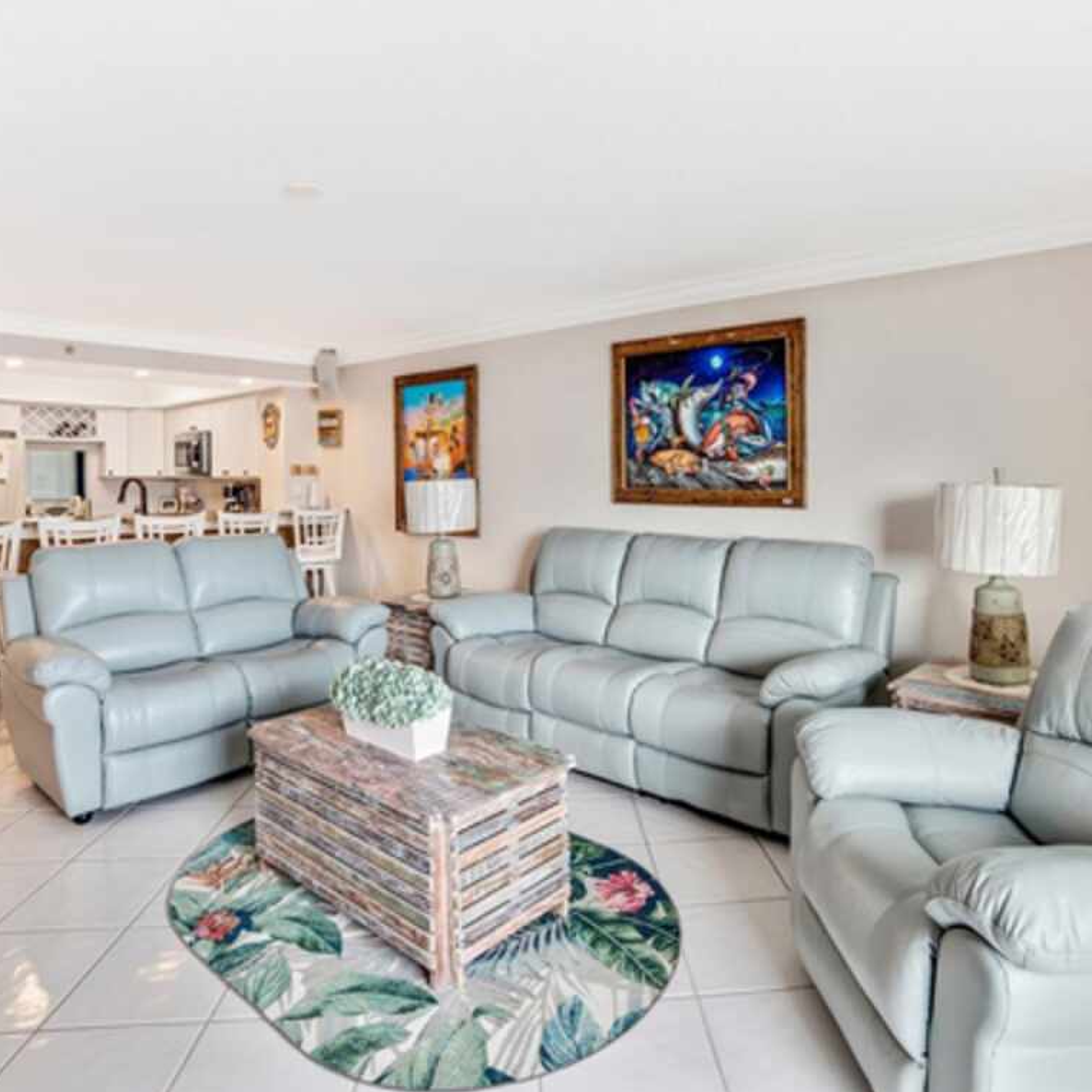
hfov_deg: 74.7
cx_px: 588
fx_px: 714
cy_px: 506
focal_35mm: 20
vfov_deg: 74.7
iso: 100
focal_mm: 14
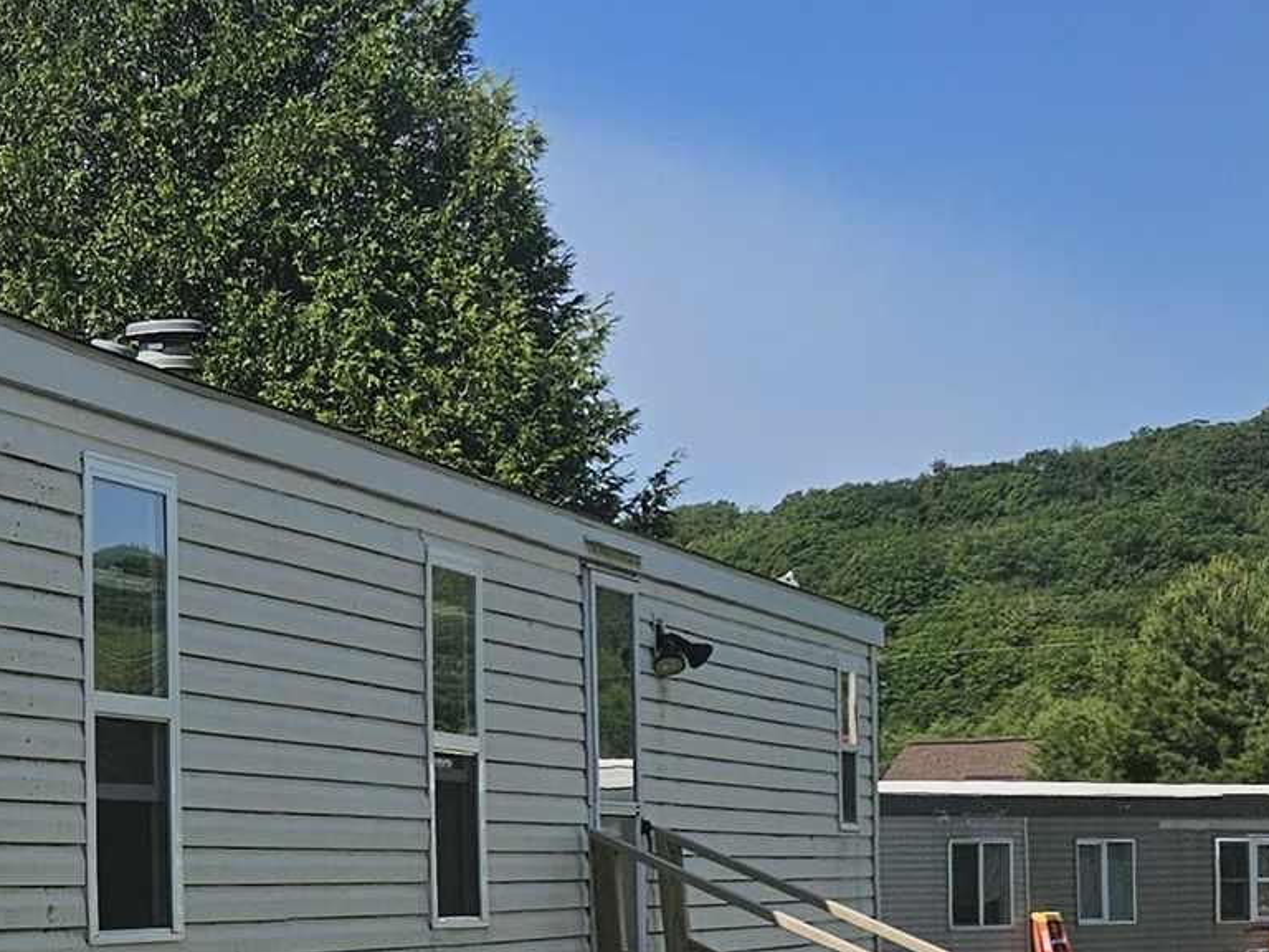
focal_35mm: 92
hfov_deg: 17.6
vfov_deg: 15.9
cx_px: -958
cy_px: 859
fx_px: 3373
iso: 10
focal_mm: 6.3
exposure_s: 1/1695
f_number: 1.7
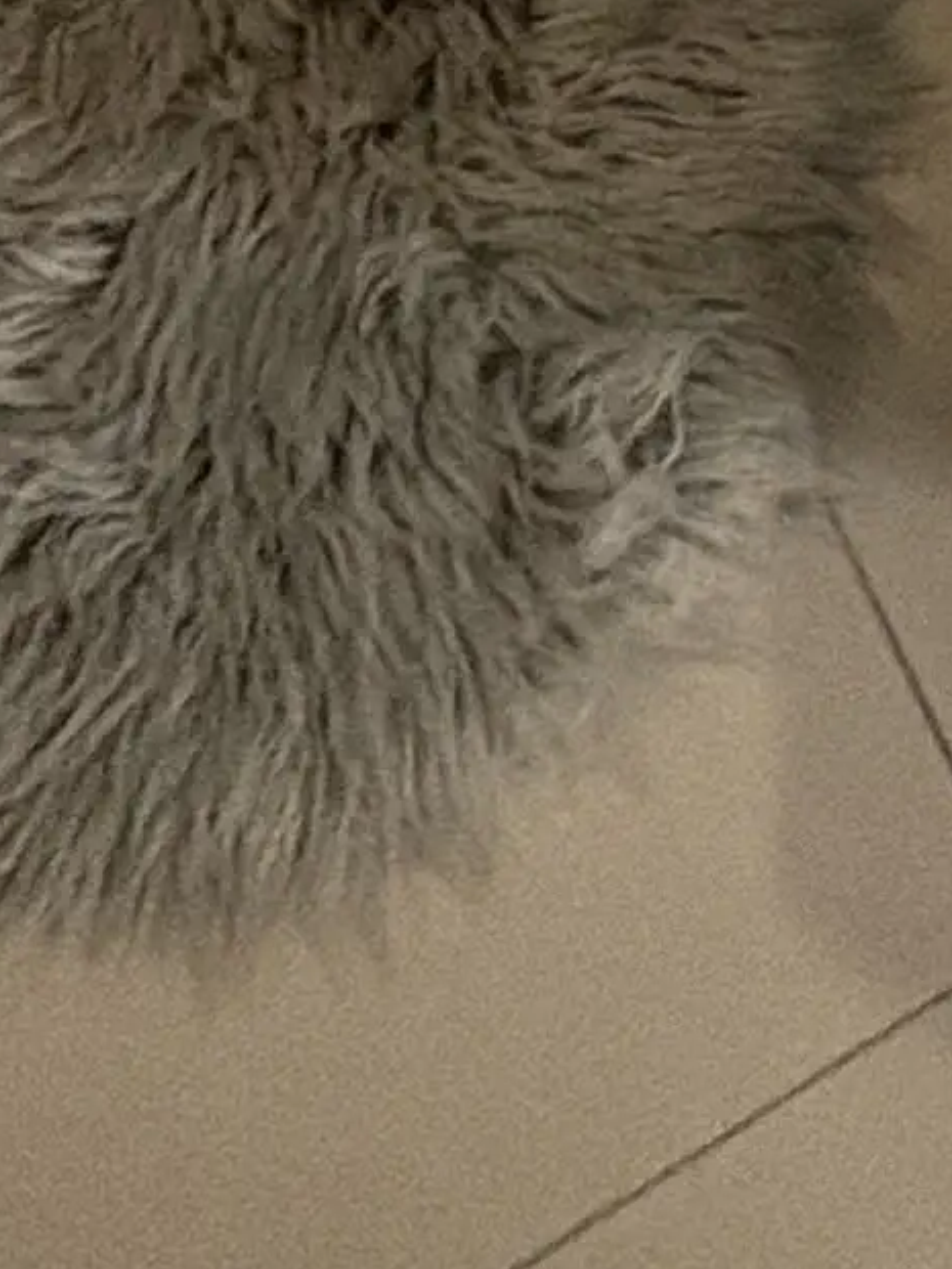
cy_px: -2360
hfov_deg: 14.9
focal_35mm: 91
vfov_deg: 12.1
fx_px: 3337
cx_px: 1503
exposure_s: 1/60
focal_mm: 2.22
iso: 400
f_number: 2.2
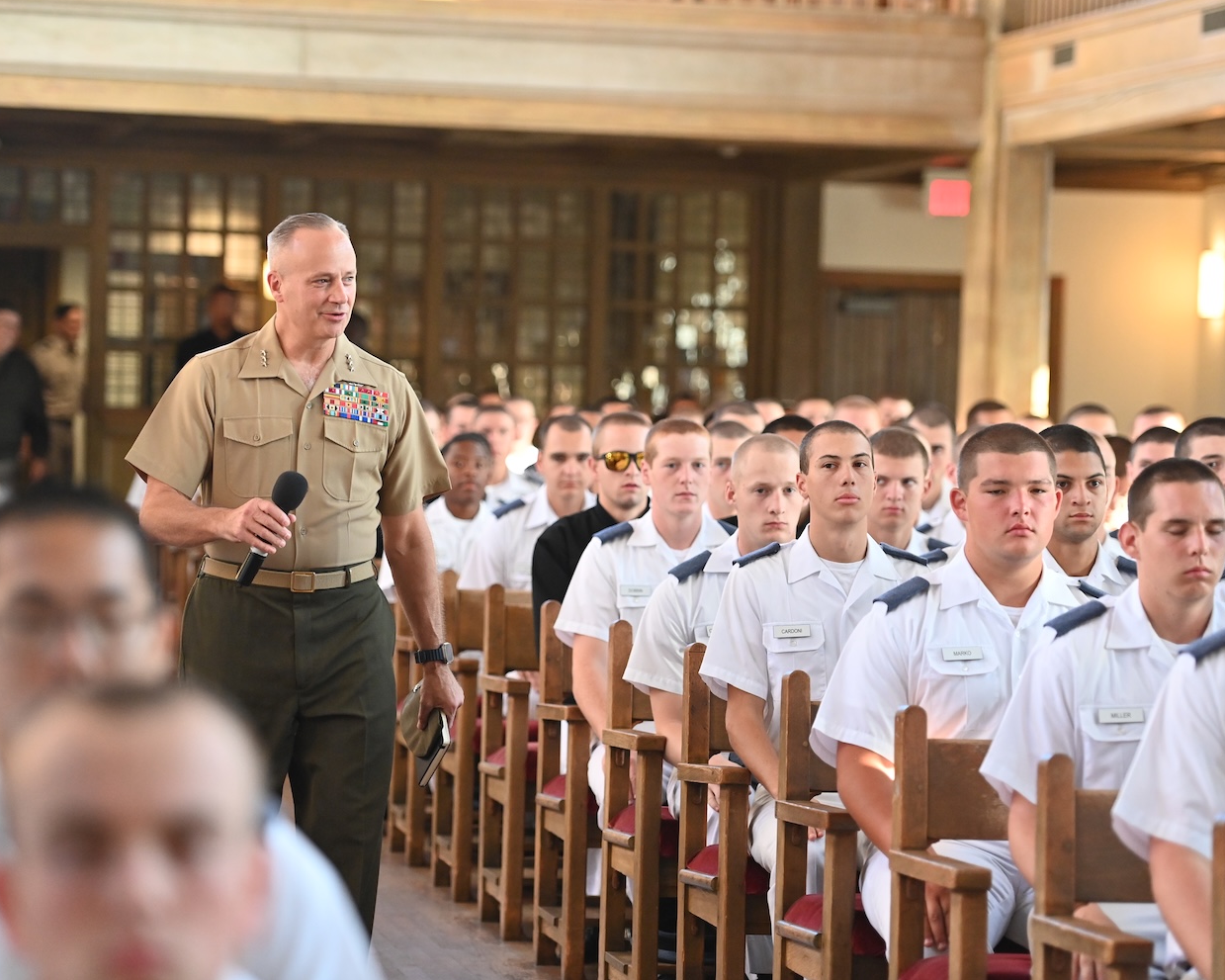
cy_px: 488
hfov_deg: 15.4
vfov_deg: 12.3
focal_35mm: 125
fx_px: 4532
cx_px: 626
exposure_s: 1/500
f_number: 2.8
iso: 3200
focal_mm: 110
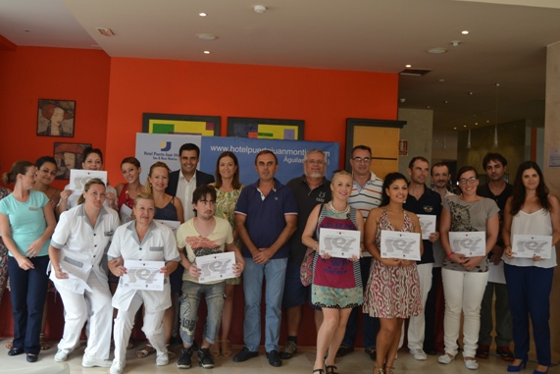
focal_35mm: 37
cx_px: 248
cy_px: 174
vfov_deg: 35.9
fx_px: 576
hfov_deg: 51.8
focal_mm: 22
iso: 400
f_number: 4.5
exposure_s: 1/80
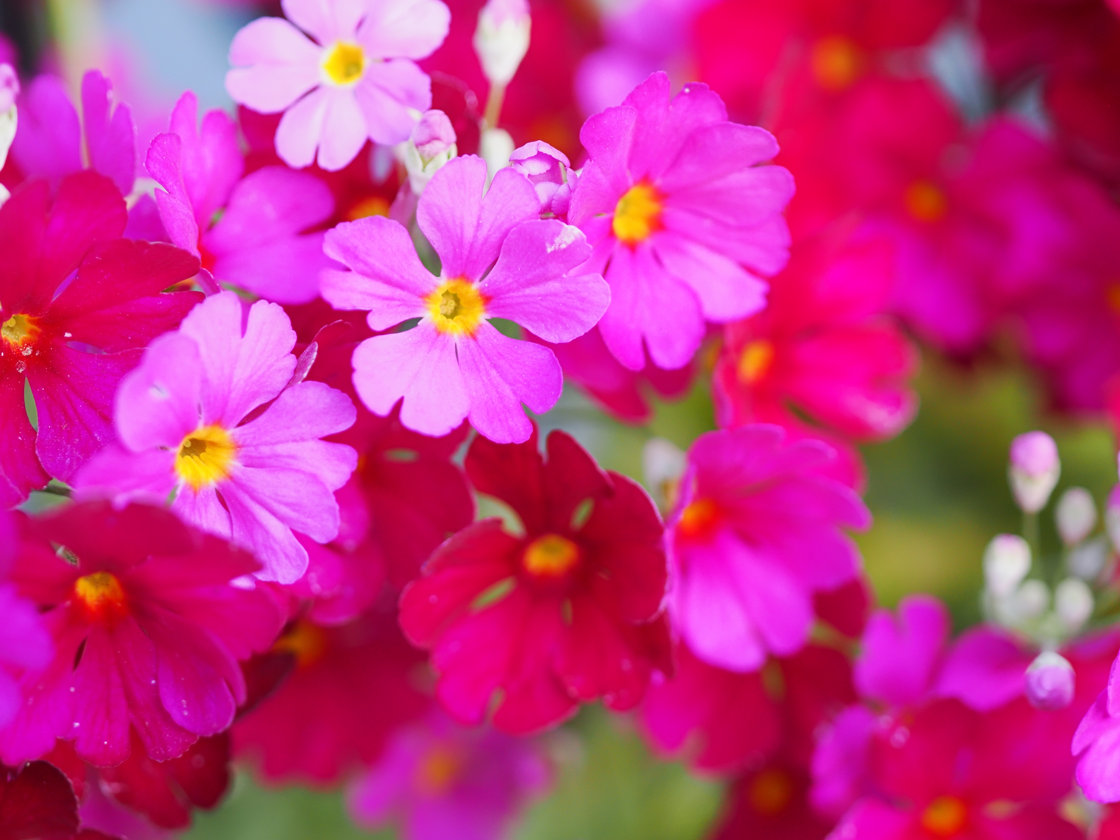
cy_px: 420
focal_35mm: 70
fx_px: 2265
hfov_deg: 27.8
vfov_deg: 21.0
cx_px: 560
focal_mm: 35
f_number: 3.5
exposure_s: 1/160
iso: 400
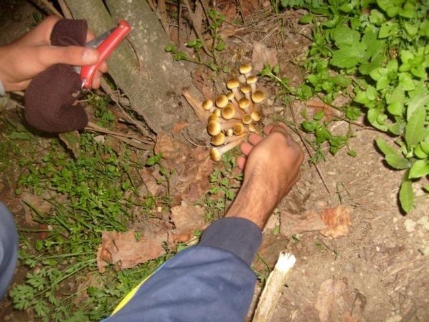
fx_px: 434
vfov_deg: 40.7
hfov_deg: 52.6
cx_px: 214
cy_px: 161
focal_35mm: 35
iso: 100
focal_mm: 5.8
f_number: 2.8
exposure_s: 1/45
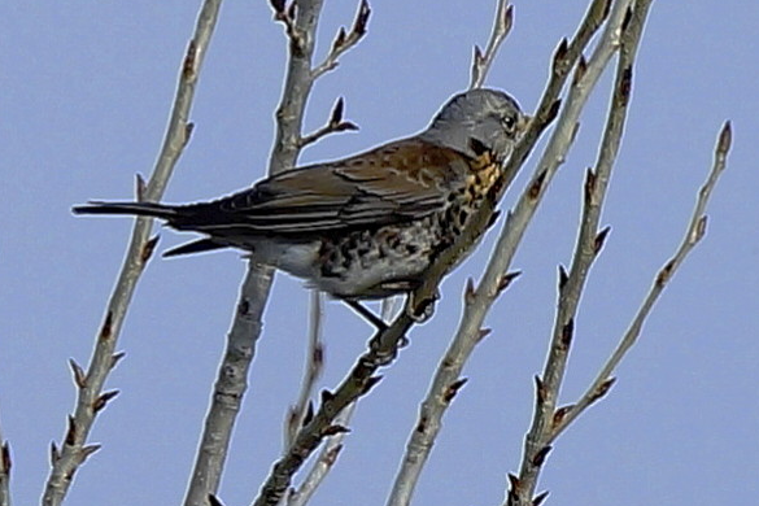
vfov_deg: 1.8
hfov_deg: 2.7
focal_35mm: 768
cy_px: 154
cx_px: 487
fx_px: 16191
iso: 400
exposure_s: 1/1250
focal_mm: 500
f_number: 6.3
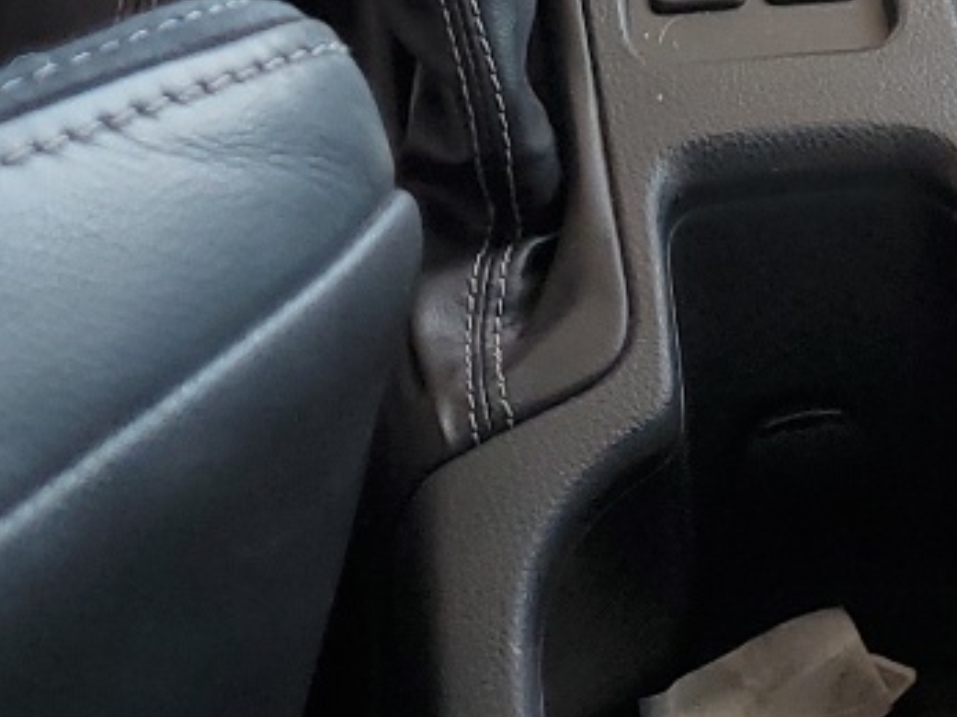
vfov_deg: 10.8
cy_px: -924
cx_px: 659
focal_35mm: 120
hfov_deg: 16.4
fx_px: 3316
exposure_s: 1/120
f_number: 1.5
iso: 58
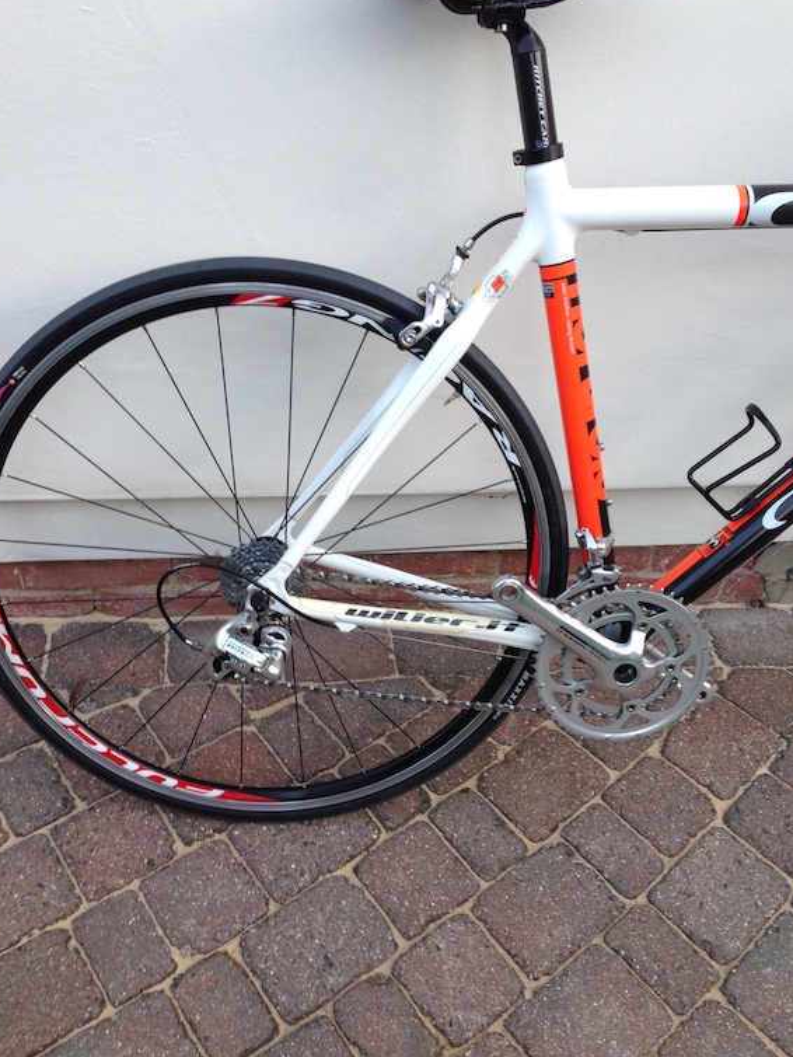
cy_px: 544
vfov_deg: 52.6
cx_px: 398
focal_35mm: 35
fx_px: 1068
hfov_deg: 40.7
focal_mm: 4.12
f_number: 2.4
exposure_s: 1/60
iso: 64
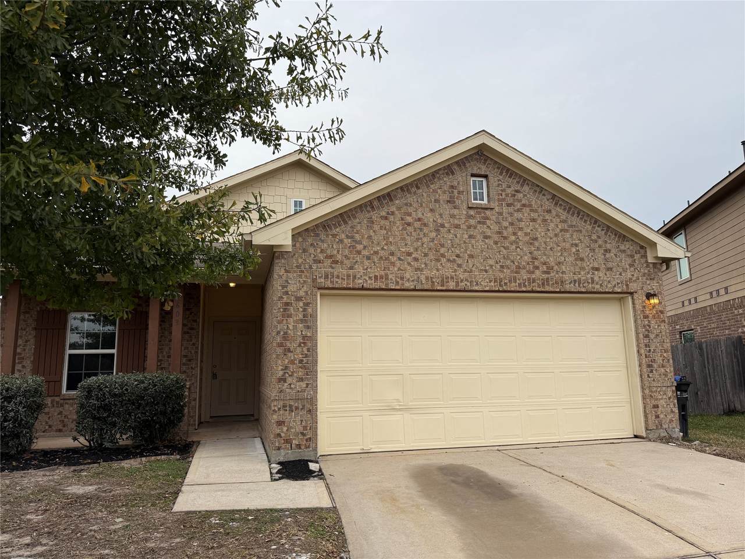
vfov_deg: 56.8
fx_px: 517
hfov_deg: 71.6
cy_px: 280
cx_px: 372
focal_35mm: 24
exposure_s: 1/1122
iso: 80
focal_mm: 6.76
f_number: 1.78
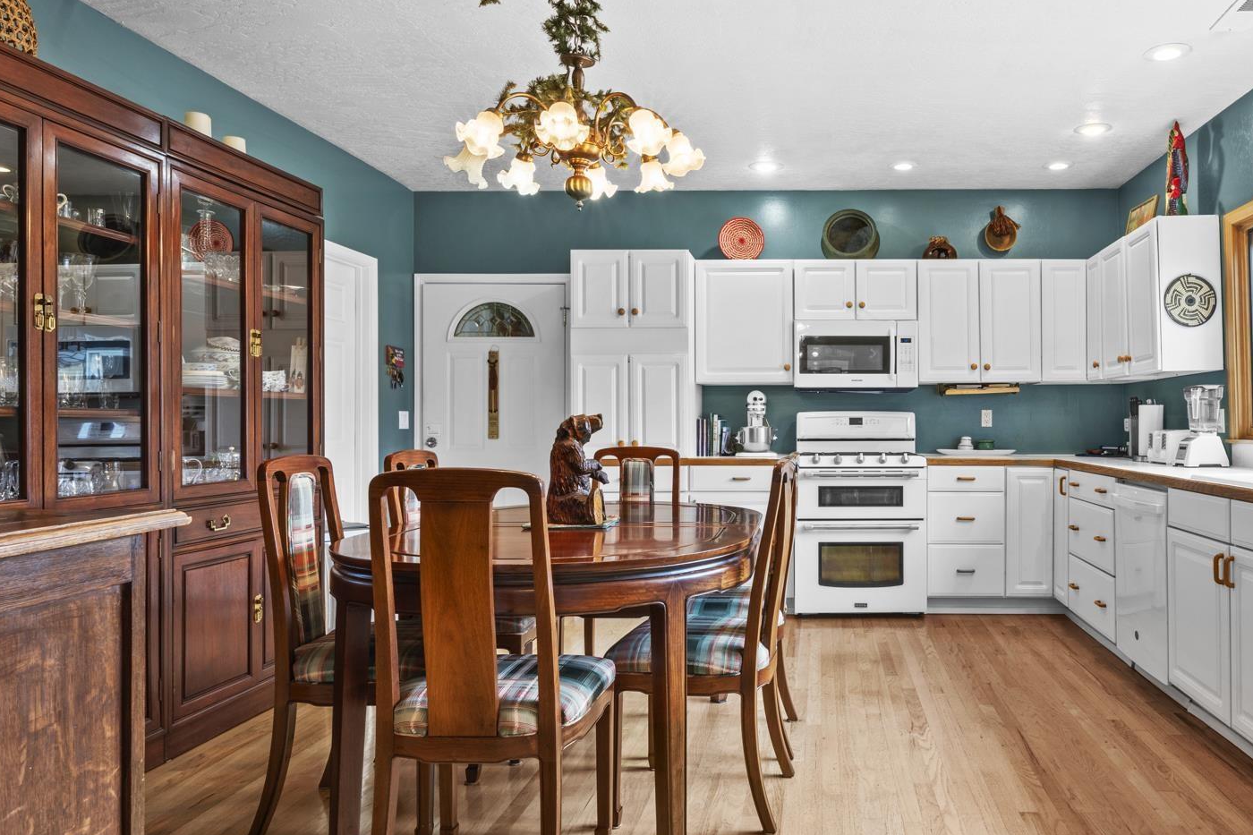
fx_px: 870
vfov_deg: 51.3
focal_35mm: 25
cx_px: 823
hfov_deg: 69.7
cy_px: 415
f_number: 11
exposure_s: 1.6
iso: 200
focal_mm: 14
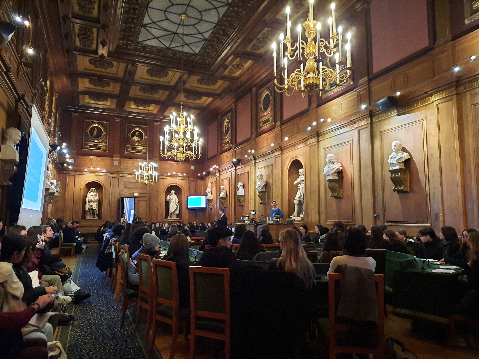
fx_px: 346
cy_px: 180
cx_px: 240
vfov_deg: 54.9
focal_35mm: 25
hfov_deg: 69.4
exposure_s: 1/25
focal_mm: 4.6
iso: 640
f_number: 2
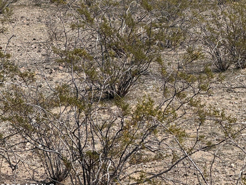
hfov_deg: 12.3
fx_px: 1144
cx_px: 123
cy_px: 37
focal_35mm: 161
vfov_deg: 9.2
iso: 64
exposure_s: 1/1818
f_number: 2.8
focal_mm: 15.66
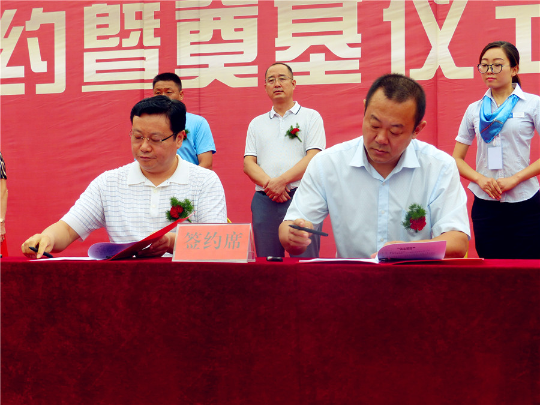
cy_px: 202
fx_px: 952
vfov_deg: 24.0
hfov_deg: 31.7
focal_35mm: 61
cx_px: 270
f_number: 4
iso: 100
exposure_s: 1/125
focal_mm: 10.9
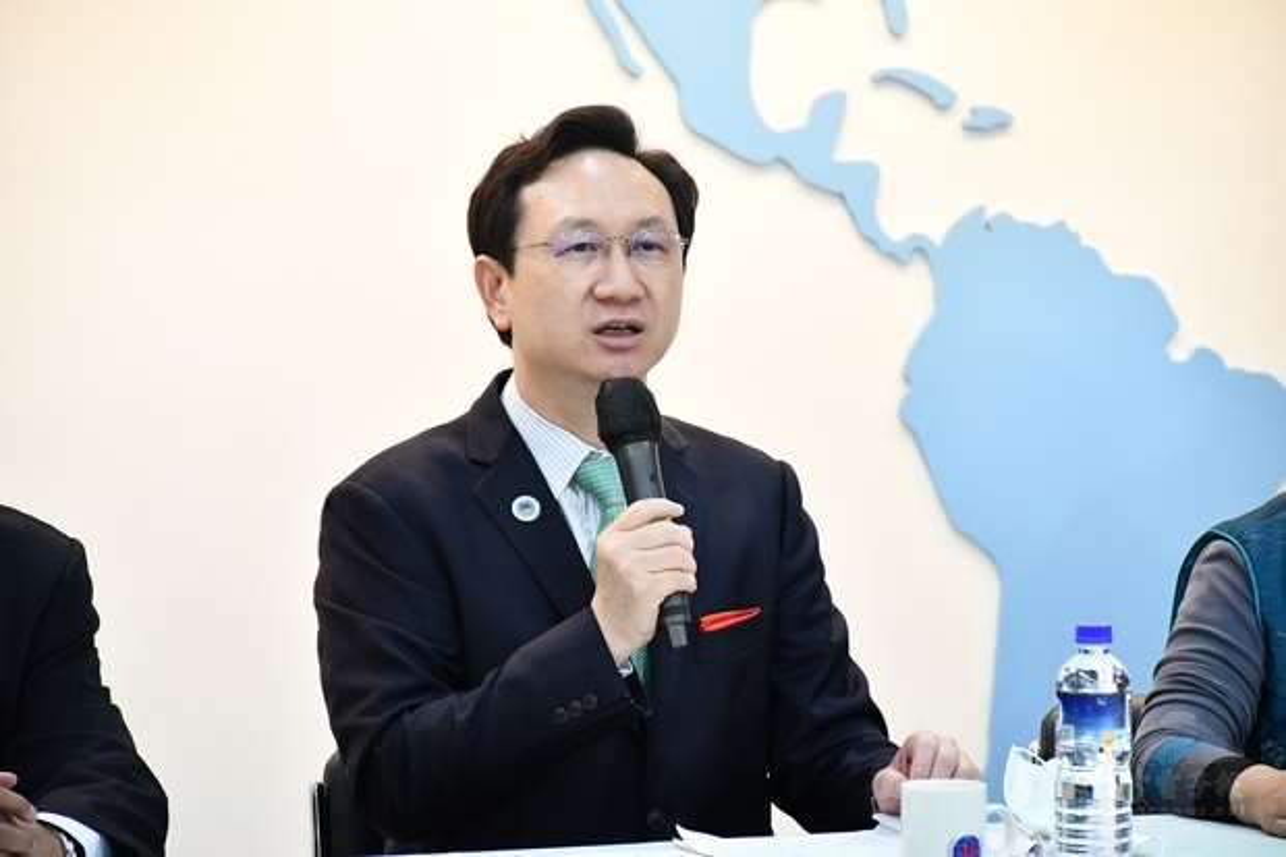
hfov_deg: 9.8
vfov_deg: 6.5
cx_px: 643
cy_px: 428
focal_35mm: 210
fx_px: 7499
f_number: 5.6
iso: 4000
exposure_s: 1/250
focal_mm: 140
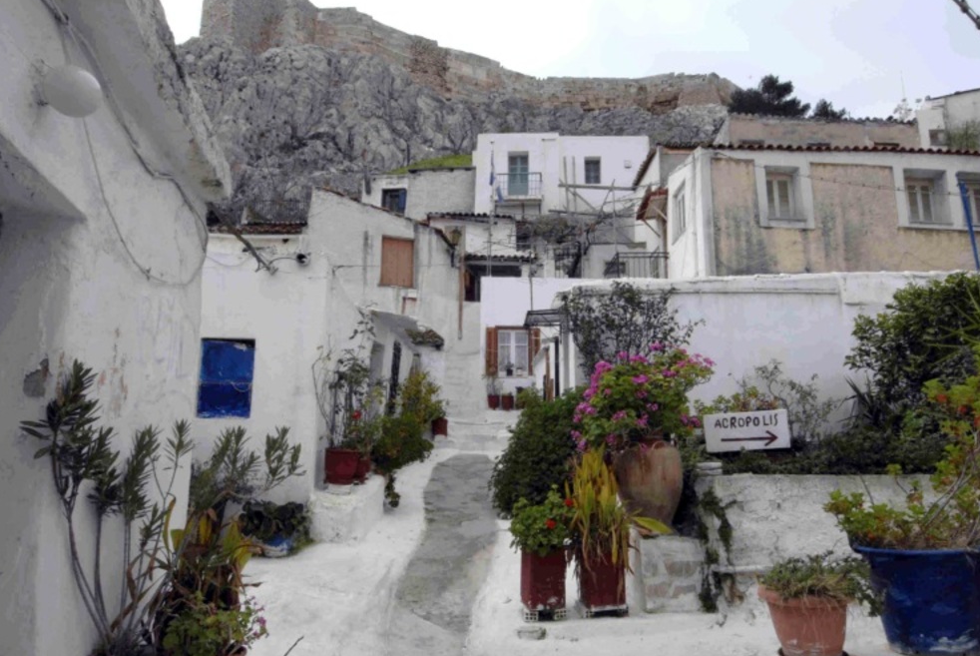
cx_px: 519
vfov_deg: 57.3
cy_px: 348
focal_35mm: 22
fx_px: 599
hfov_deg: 78.4
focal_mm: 12
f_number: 14
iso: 320
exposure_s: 1/80
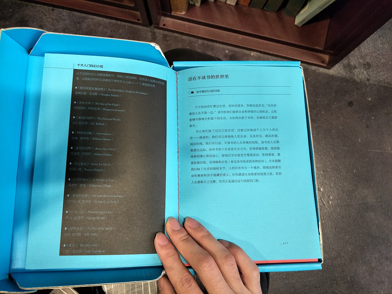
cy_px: 147
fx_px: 249
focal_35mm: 22
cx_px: 196
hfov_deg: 76.4
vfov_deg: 61.1
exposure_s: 1/33
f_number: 1.7
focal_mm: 3.79
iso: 460
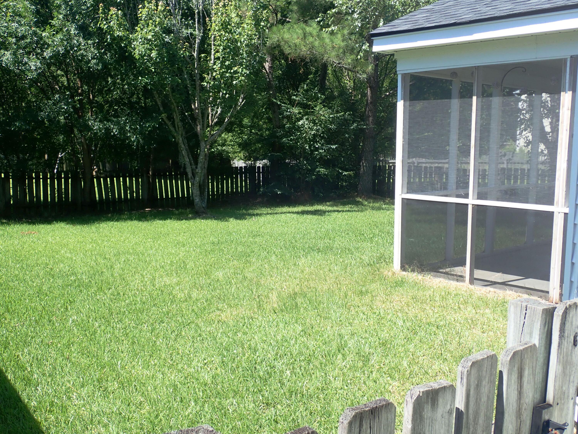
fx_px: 635
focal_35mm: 38
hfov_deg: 49.0
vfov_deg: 37.7
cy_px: 217
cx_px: 289
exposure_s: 1/320
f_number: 3.5
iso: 100
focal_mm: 6.86
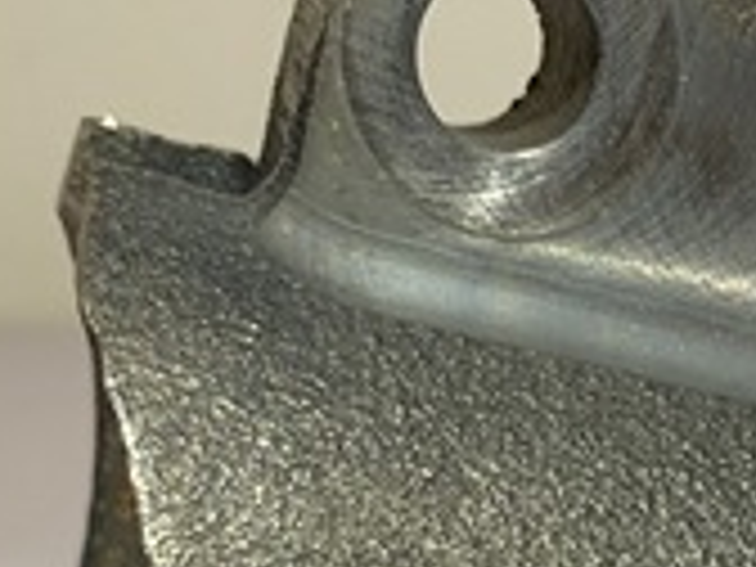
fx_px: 2577
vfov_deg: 12.0
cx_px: 792
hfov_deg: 16.3
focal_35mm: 118
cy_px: 848
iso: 50
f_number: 1.8
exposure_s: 1/121
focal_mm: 4.25
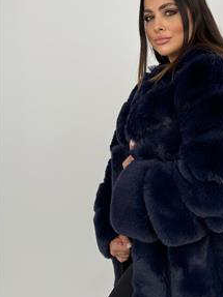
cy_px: 106
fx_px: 335
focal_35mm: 39
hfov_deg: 35.6
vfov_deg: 47.3
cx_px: 177
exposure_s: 1/368
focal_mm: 6.76
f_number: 1.78
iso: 80
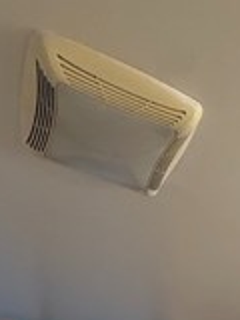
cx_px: 300
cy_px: 574
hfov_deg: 23.5
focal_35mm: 56
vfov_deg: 21.8
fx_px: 518
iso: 200
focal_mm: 2.22
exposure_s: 1/120
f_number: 2.2
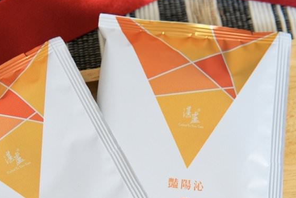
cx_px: 104
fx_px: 658
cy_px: 170
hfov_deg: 25.2
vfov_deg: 16.9
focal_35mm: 80
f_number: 4
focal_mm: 30
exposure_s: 1/60
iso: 320
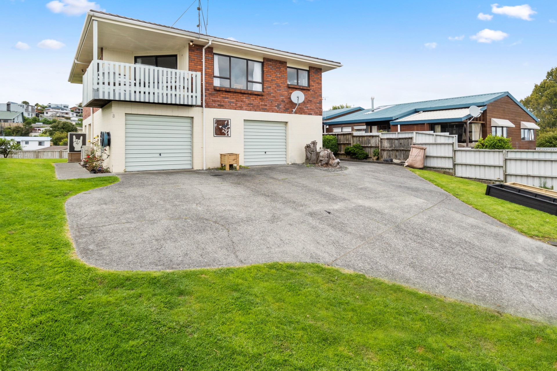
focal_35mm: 18
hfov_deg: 90.0
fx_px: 278
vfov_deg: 67.4
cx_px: 278
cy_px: 186
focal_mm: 12
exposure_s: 1/640
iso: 250
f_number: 7.1
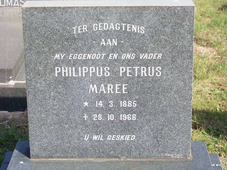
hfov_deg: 20.4
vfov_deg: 15.4
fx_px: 630
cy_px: 85
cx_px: 114
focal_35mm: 96
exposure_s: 1/320
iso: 64
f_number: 3.2
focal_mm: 16.2
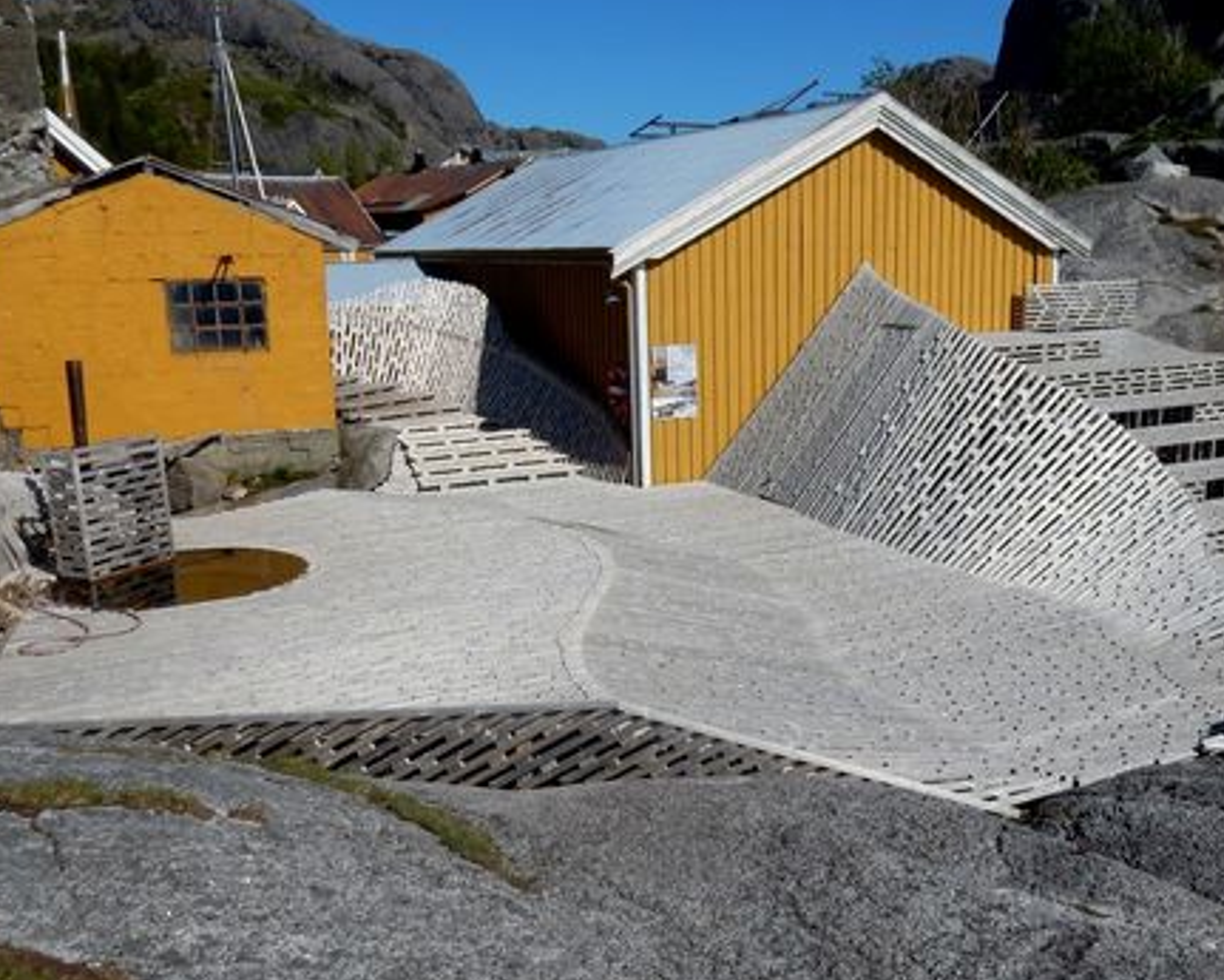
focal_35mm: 34
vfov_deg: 43.3
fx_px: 1232
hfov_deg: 52.5
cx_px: 727
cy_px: 523
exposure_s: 1/2000
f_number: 4.2
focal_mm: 4.5
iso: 125
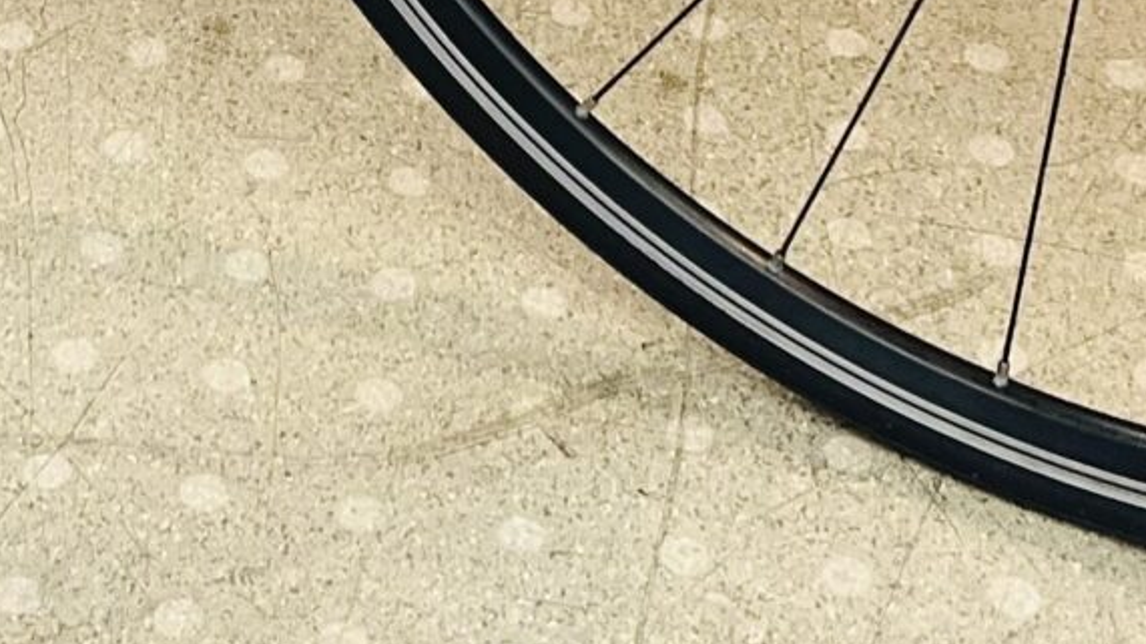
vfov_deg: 8.4
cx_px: 118
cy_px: -1109
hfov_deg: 16.7
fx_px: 3859
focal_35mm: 127
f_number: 1.5
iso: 125
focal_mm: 5.7
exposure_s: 1/100
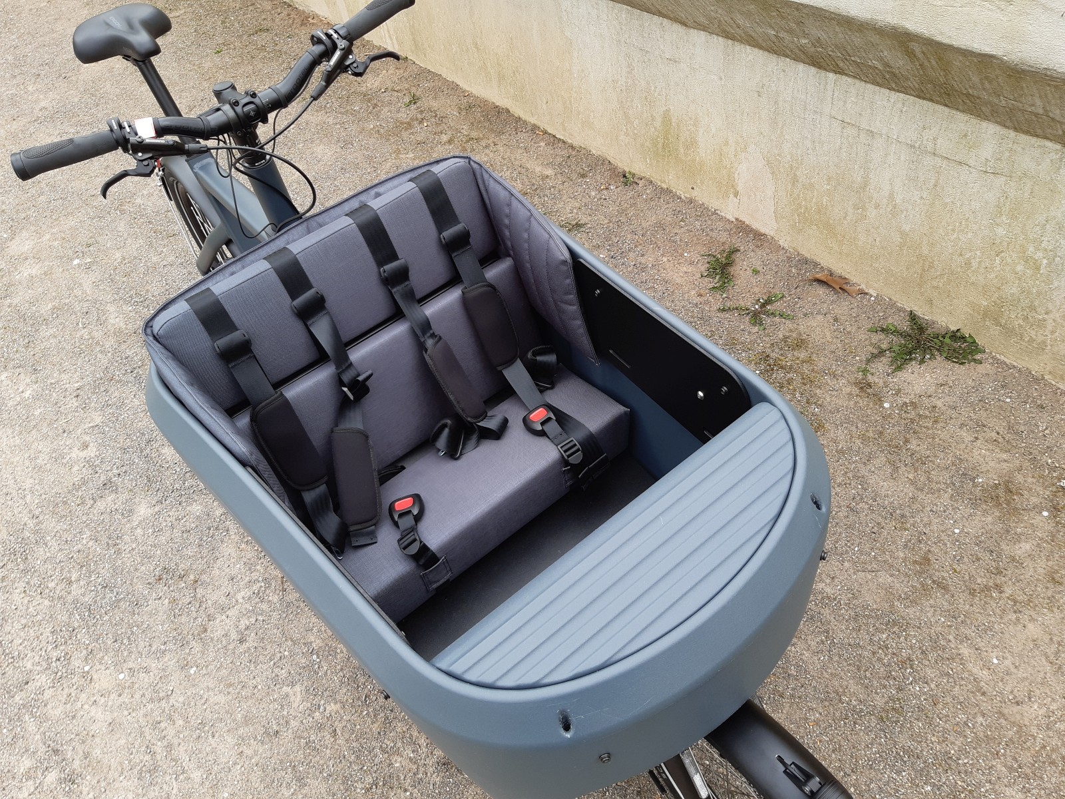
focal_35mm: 26
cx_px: 532
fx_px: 800
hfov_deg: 67.3
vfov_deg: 53.1
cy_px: 400
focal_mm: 3.92
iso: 40
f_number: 1.7
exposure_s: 1/294
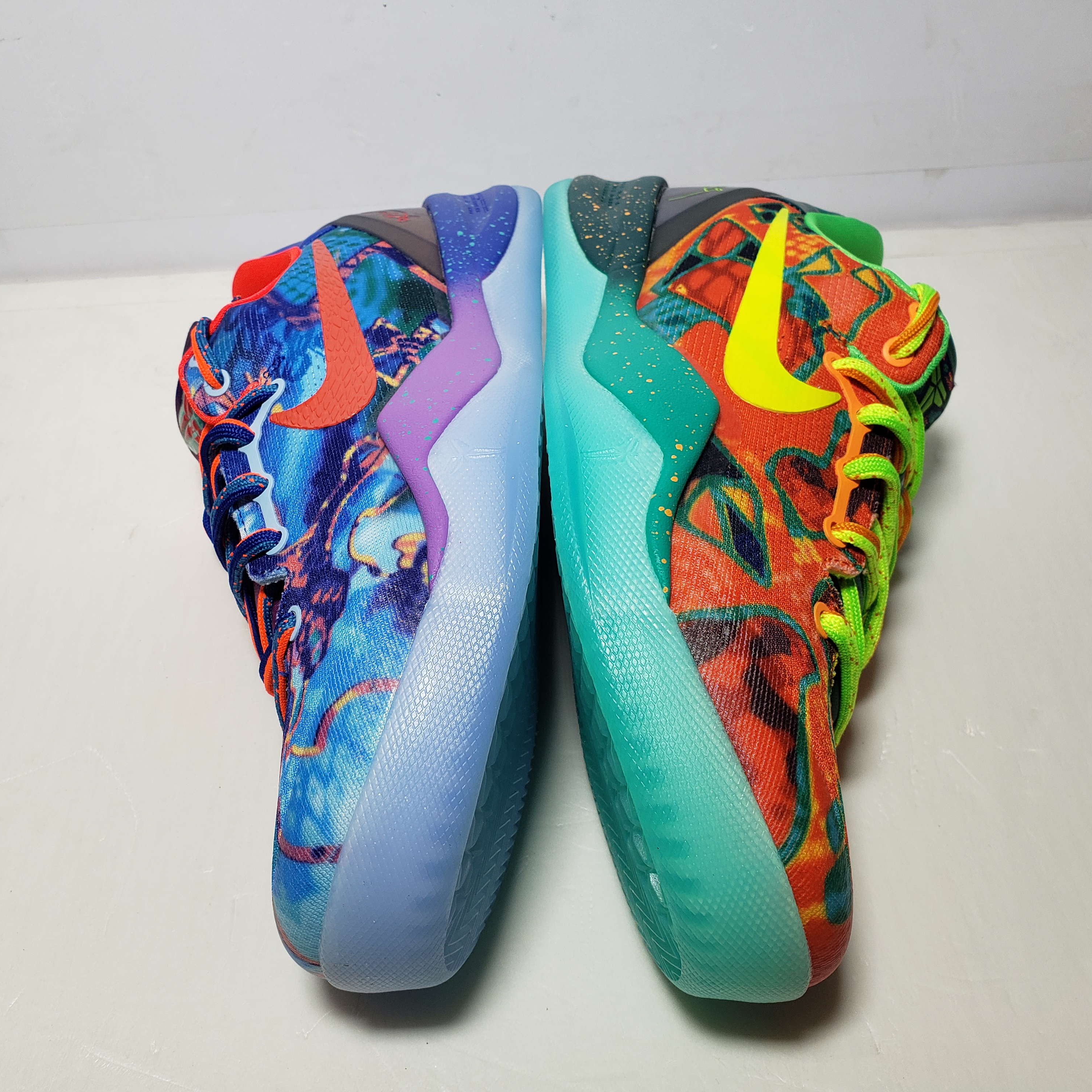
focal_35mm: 31
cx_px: 452
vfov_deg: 52.5
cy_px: 552
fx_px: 1106
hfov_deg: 52.3
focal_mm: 4.3
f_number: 2.4
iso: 50
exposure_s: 1/225
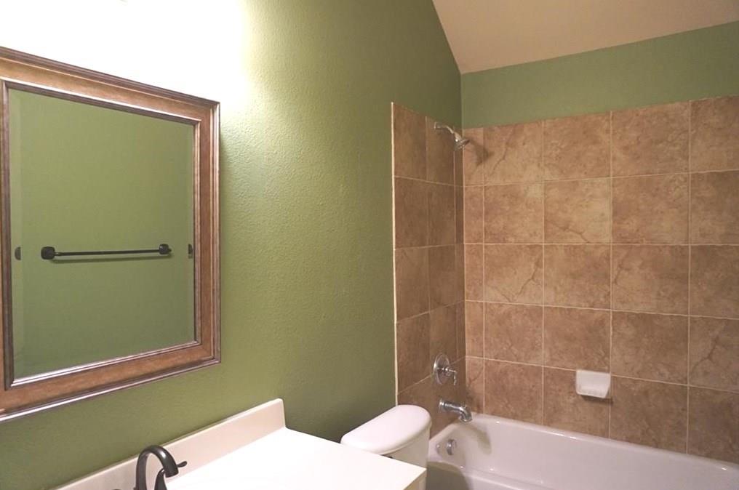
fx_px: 492
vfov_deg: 53.0
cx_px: 370
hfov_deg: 73.8
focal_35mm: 24
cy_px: 245
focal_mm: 16
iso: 3200
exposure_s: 1/125
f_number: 3.5
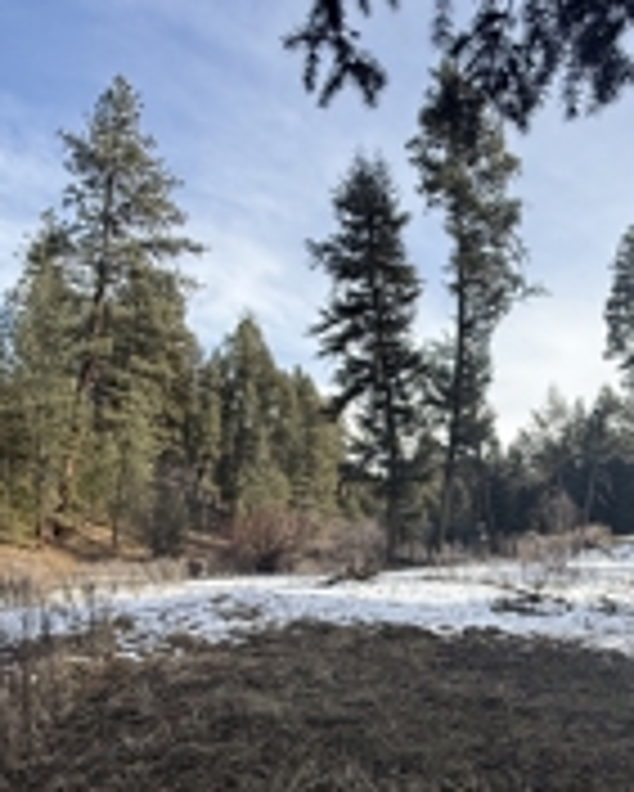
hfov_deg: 46.7
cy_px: 508
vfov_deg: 56.3
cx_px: 400
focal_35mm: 31
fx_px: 726
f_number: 2.2
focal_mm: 2.22
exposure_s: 1/888
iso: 64
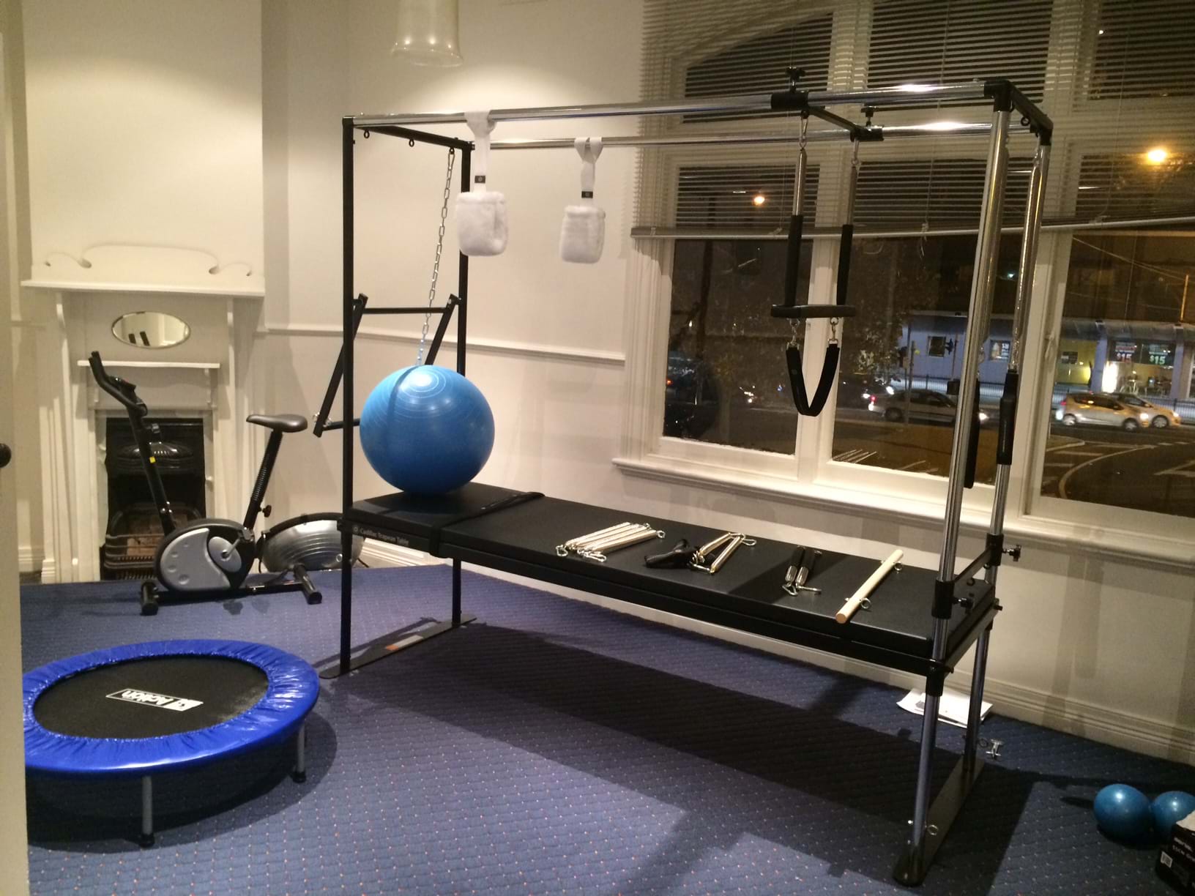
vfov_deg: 48.2
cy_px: 448
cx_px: 598
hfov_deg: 61.7
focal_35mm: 29
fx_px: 1001
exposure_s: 1/20
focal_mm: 4.15
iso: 250
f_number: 2.2
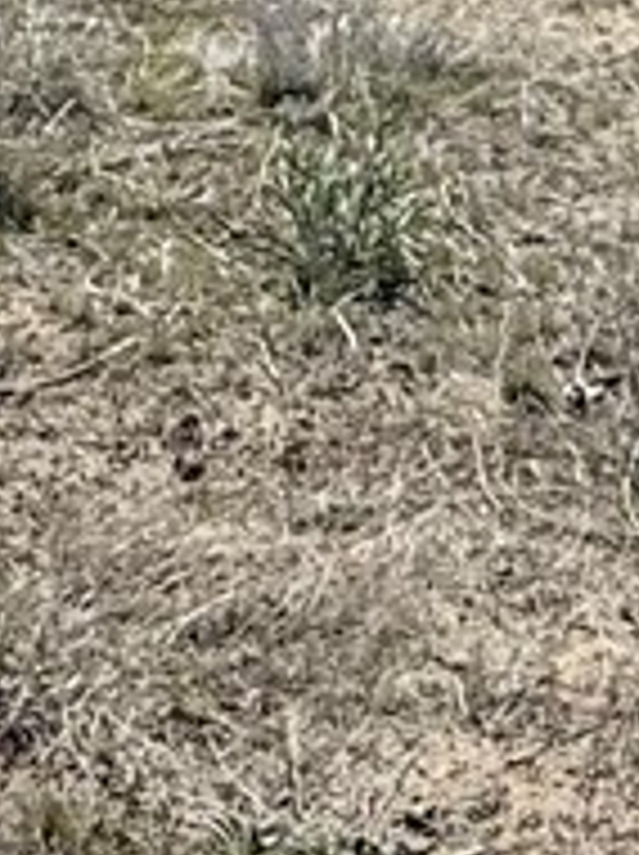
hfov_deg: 12.4
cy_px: -810
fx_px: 2911
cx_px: 652
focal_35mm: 118
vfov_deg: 14.2
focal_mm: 2.22
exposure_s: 1/5155
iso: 50
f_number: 2.2
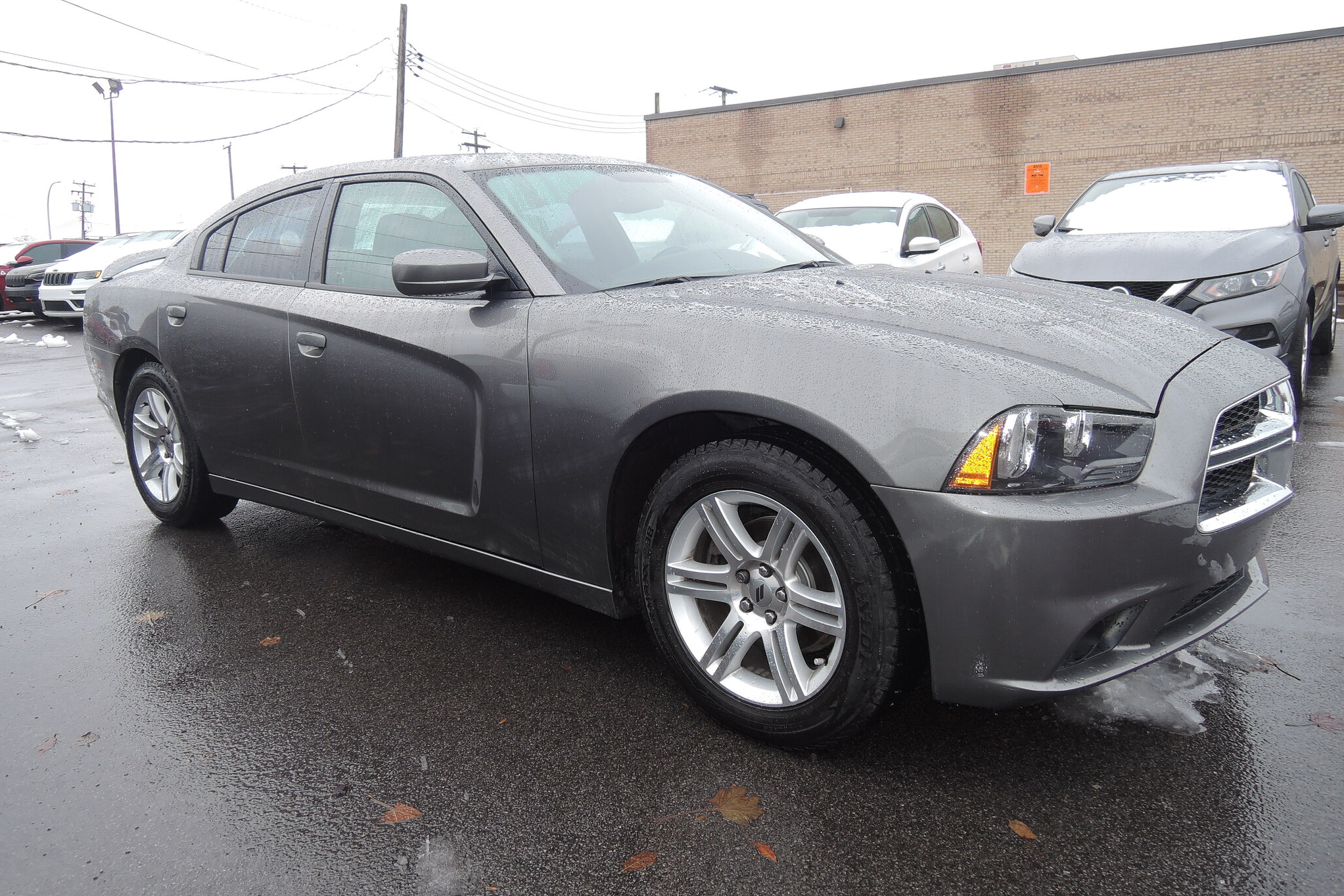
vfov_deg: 51.2
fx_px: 933
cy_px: 398
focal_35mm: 25
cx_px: 672
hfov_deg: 71.5
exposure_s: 1/200
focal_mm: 5.1
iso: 80
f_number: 2.8
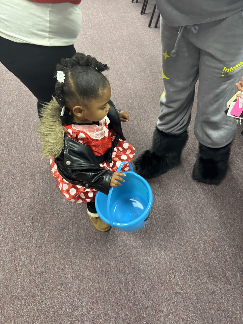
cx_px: 122
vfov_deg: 67.3
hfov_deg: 53.1
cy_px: 162
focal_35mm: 26
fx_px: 243
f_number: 1.6
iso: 320
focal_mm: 5.96
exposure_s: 1/60
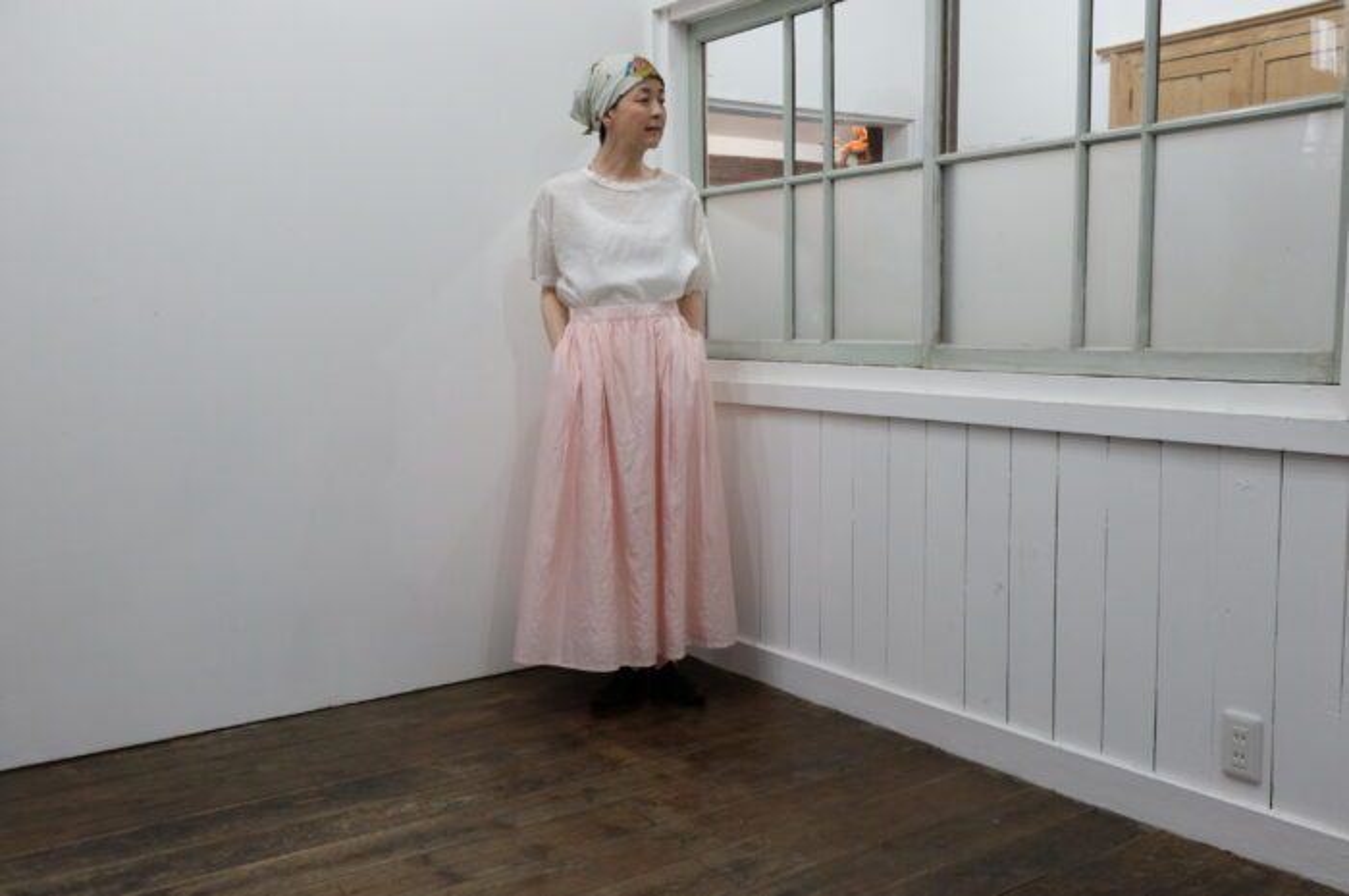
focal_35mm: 32
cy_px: 448
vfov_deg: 41.0
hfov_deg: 58.8
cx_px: 674
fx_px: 1198
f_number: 3.6
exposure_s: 1/100
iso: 2500
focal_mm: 21.4
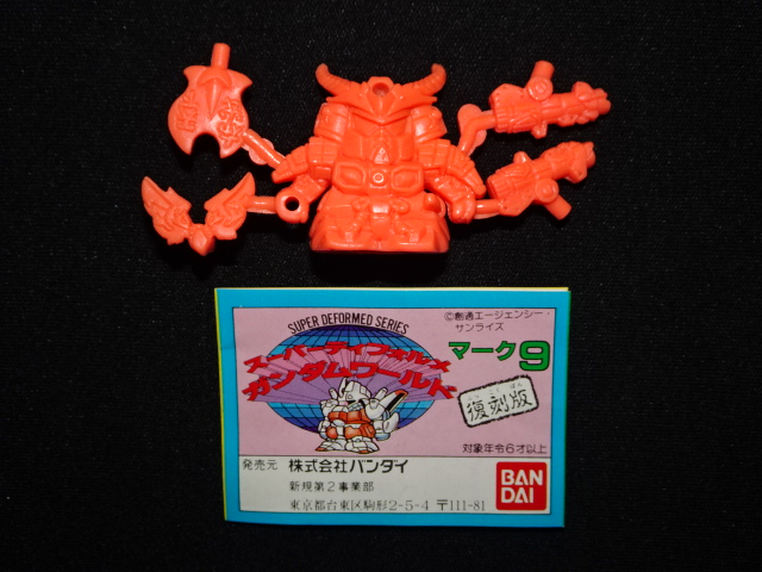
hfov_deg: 46.8
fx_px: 881
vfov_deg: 36.0
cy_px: 286
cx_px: 381
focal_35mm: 40
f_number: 4
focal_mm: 6.8
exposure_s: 1/40
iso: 80
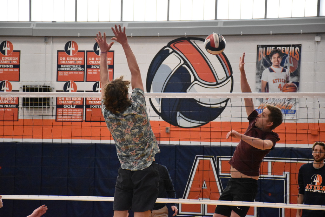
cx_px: 162
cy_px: 108
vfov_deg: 9.6
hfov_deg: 14.4
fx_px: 1287
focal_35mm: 142
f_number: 5.3
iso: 6400
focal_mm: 95
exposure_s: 1/640
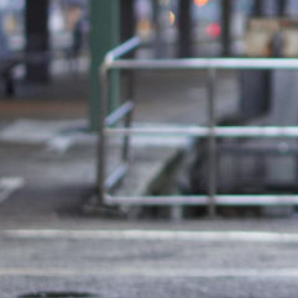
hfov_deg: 3.8
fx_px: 4471
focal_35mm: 459
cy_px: 83
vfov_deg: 3.8
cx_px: 476
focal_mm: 85
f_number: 1.8
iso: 800
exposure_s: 1/500
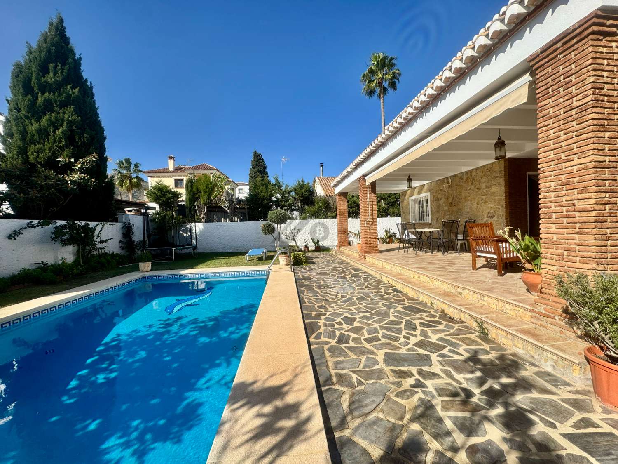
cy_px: 232
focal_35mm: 14
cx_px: 309
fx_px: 250
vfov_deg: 85.7
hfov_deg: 102.1
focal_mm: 2.22
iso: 40
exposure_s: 1/2674
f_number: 2.2
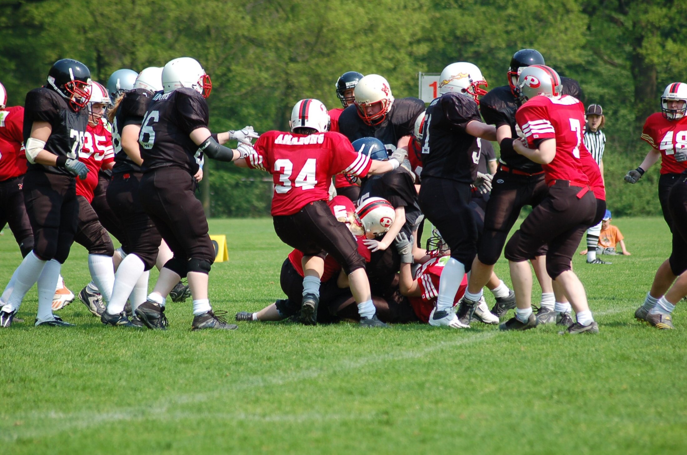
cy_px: 228
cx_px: 344
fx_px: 4286
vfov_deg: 6.1
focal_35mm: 225
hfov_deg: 9.2
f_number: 4.5
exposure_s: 1/1000
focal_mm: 150
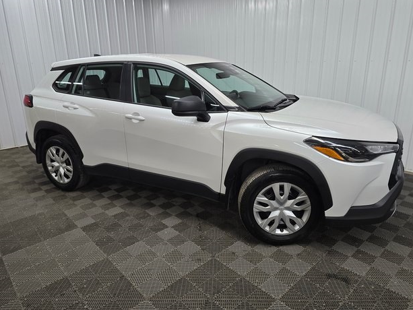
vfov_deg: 56.8
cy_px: 149
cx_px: 214
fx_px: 286
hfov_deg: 71.6
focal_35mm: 24
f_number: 1.7
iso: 160
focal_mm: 6.3
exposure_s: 1/120
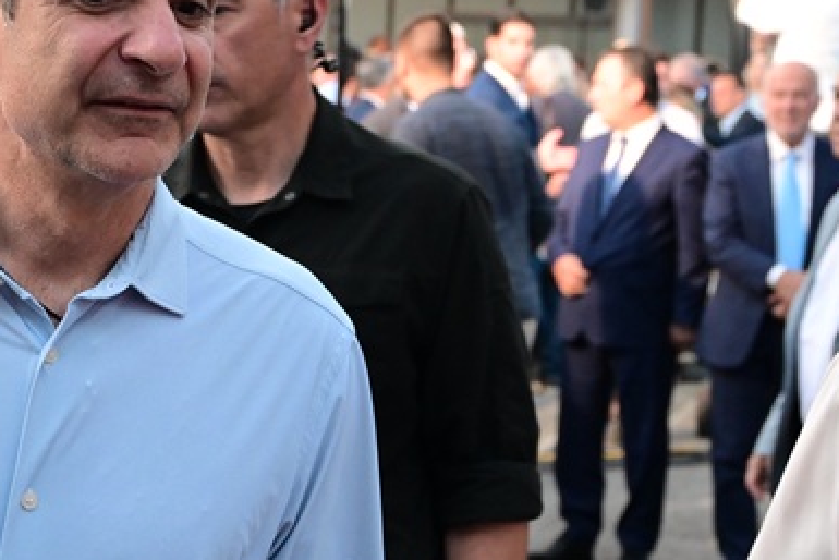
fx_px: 2355
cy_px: 445
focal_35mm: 101
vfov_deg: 13.5
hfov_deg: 20.0
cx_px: 153
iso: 1600
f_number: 3.5
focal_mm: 28
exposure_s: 1/200
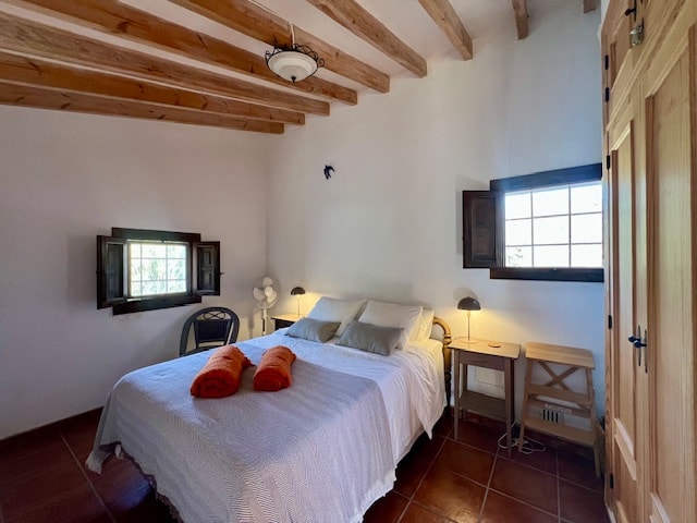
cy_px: 262
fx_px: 262
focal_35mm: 13
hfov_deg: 106.2
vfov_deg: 89.9
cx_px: 348
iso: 250
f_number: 1.8
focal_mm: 1.57
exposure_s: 1/99
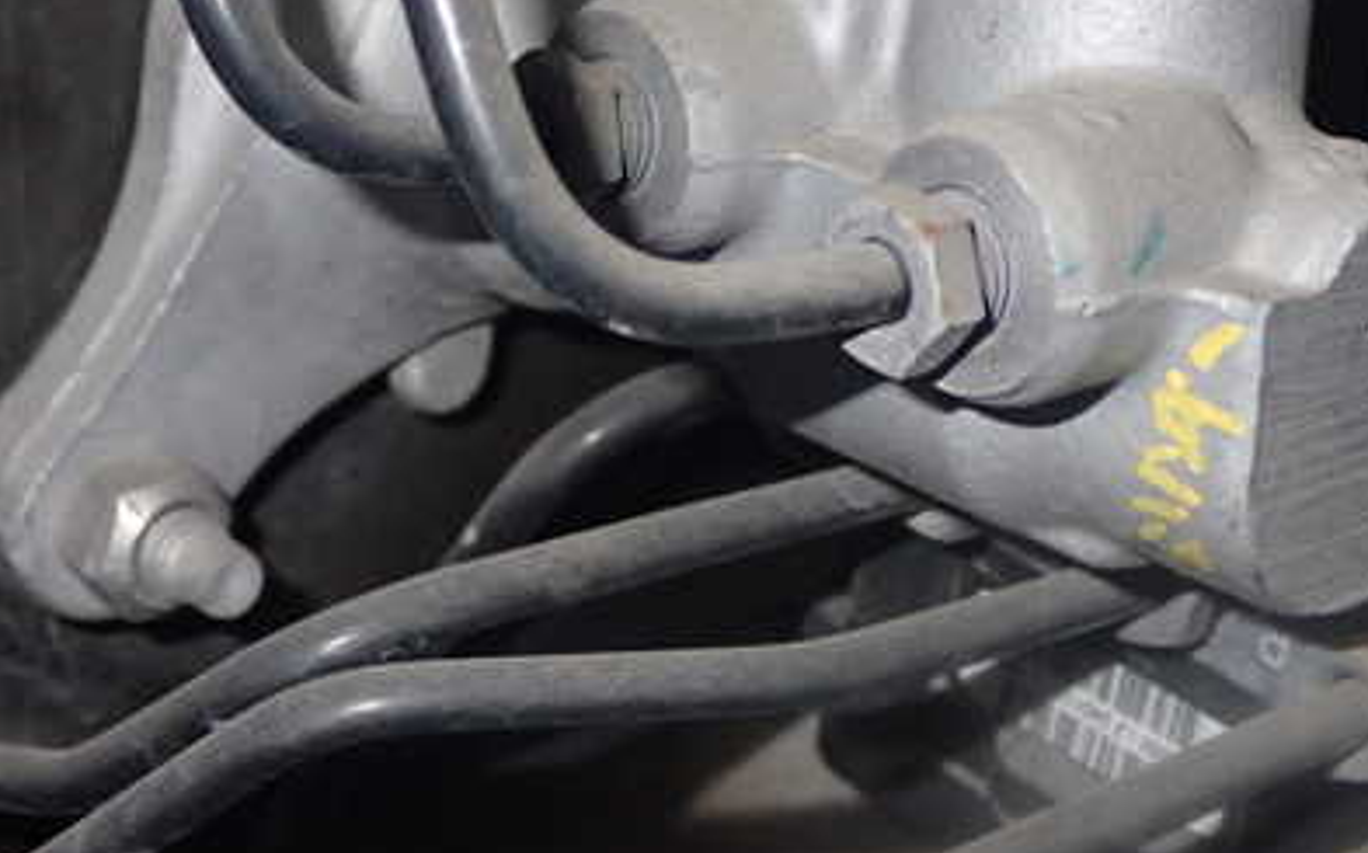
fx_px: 3018
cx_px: 818
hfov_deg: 25.5
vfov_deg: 16.0
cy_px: 237
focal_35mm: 81
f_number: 9
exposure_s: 1/50
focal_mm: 9.01
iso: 500
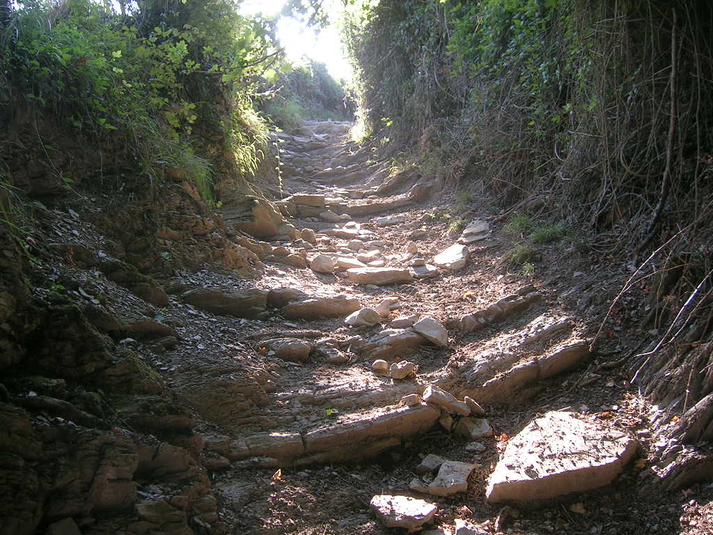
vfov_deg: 40.7
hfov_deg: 52.6
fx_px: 721
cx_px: 356
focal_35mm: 35
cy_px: 268
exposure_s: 1/65.8
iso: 50
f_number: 2.8
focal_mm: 5.4
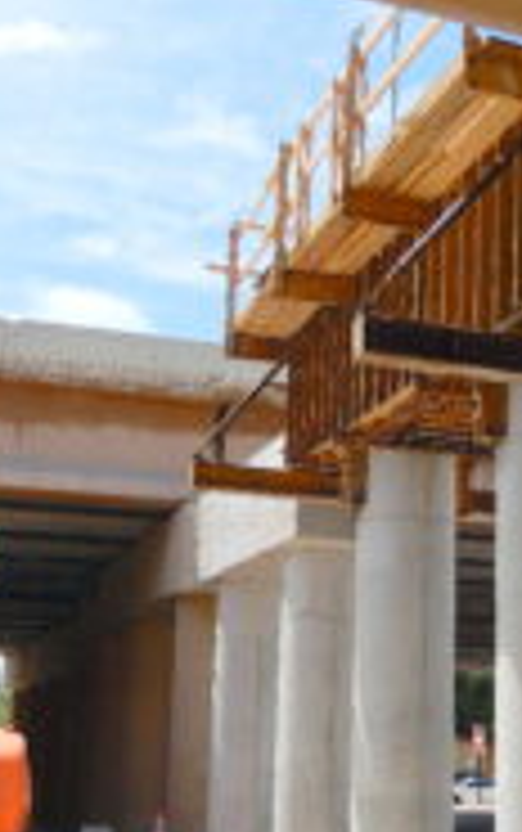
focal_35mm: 55
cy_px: 481
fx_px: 1249
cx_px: 446
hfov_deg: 23.1
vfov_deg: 36.8
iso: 80
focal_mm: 4.3
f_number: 3.4
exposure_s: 1/1000
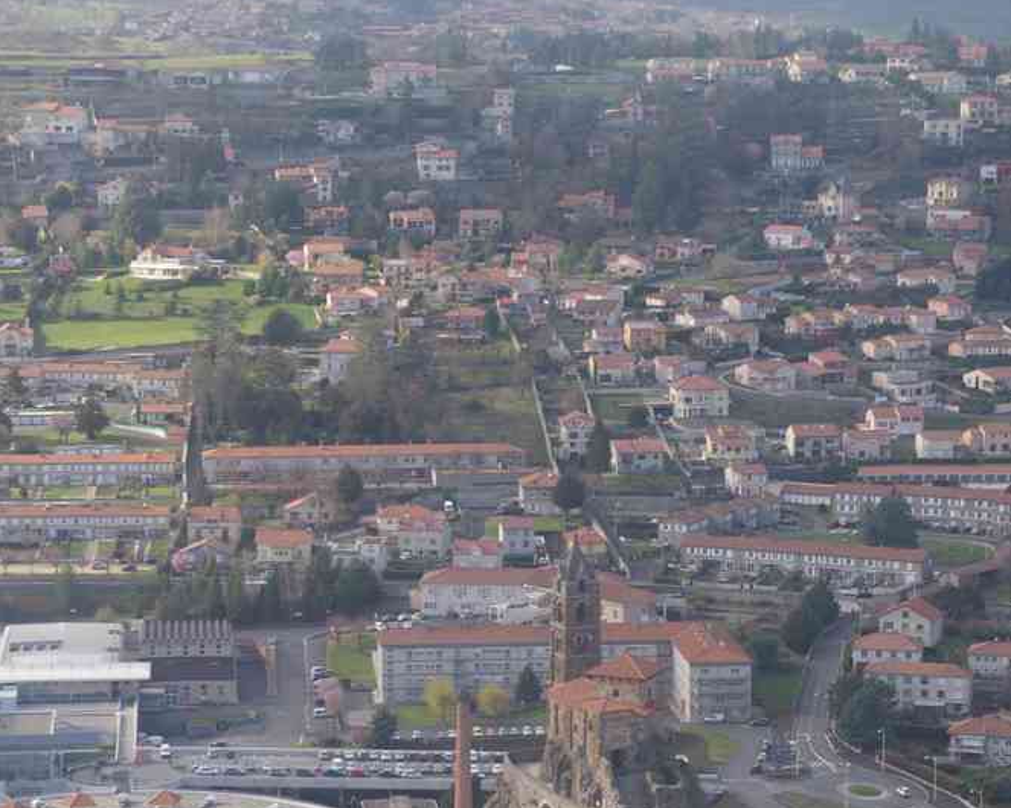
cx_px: 505
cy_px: 504
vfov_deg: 13.2
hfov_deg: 16.5
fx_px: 3491
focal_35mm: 117
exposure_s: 1/100
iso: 400
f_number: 9
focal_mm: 55
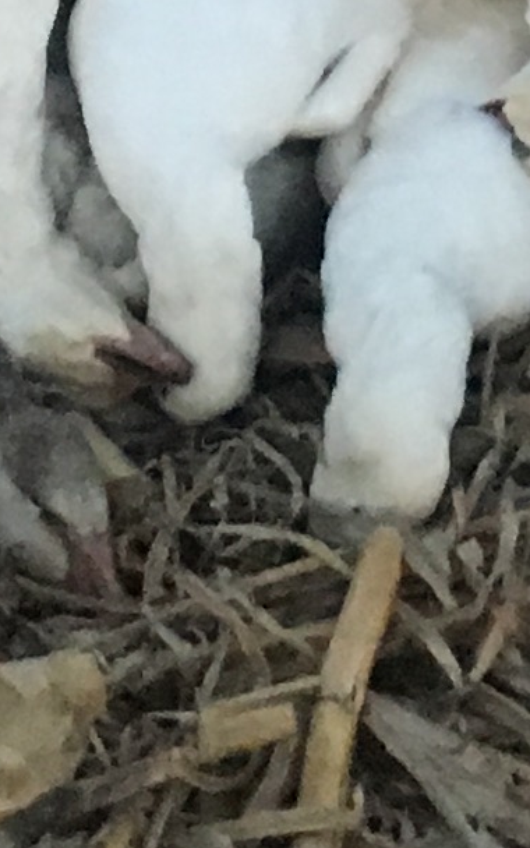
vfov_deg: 9.7
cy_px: -683
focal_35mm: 204
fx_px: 4715
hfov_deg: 6.4
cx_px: 152
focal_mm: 4.15
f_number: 2.2
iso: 200
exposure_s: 1/30
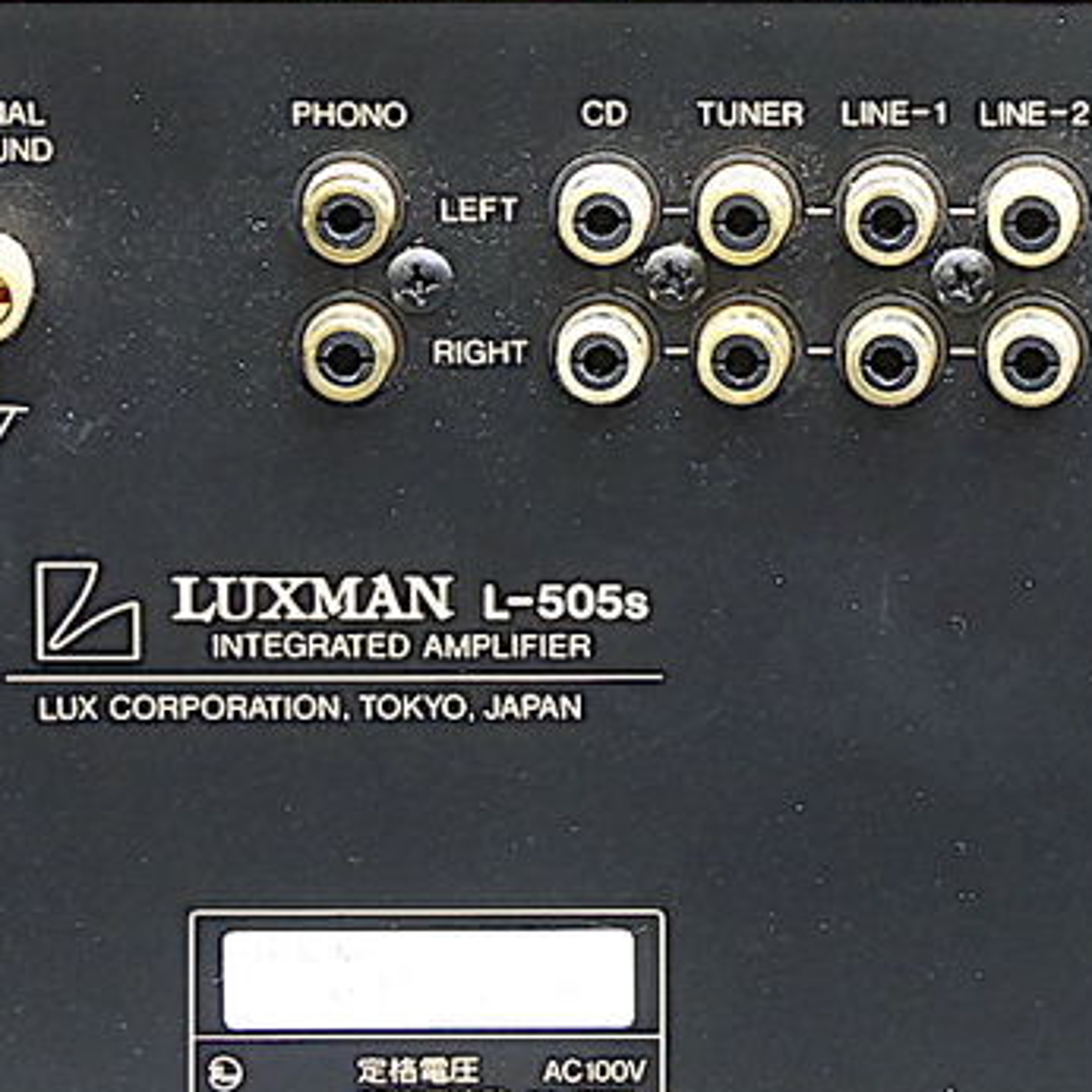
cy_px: 559
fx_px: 23163
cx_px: 884
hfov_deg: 2.7
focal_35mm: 649
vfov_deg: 2.7
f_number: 5.6
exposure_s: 1/2
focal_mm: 47.5
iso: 200
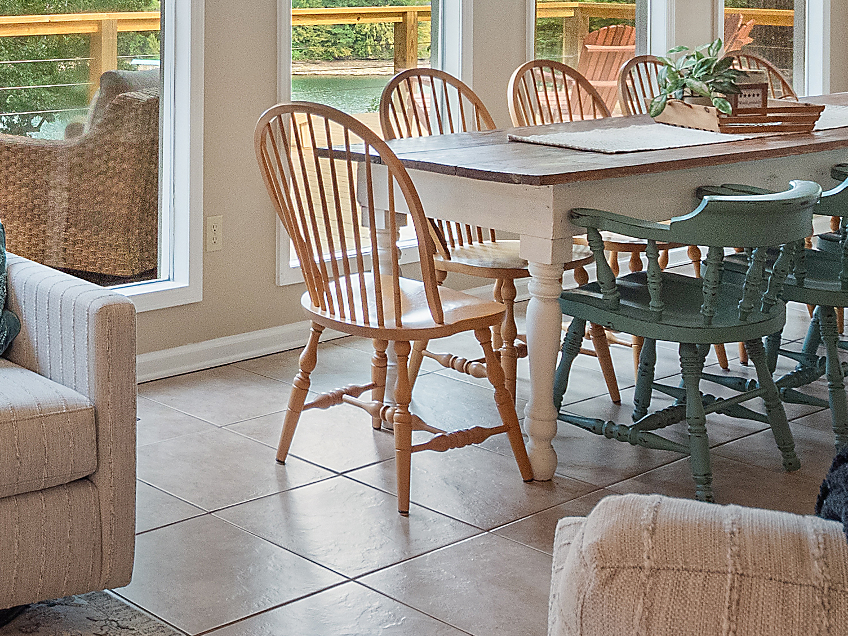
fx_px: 1519
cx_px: 49
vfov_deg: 22.4
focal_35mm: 62
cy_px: -59
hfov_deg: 29.6
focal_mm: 9
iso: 400
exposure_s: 1/40
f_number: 4
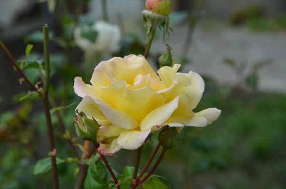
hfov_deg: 15.2
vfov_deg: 10.1
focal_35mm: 135
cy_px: 94
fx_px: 1070
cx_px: 143
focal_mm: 90
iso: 160
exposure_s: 1/125
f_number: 8
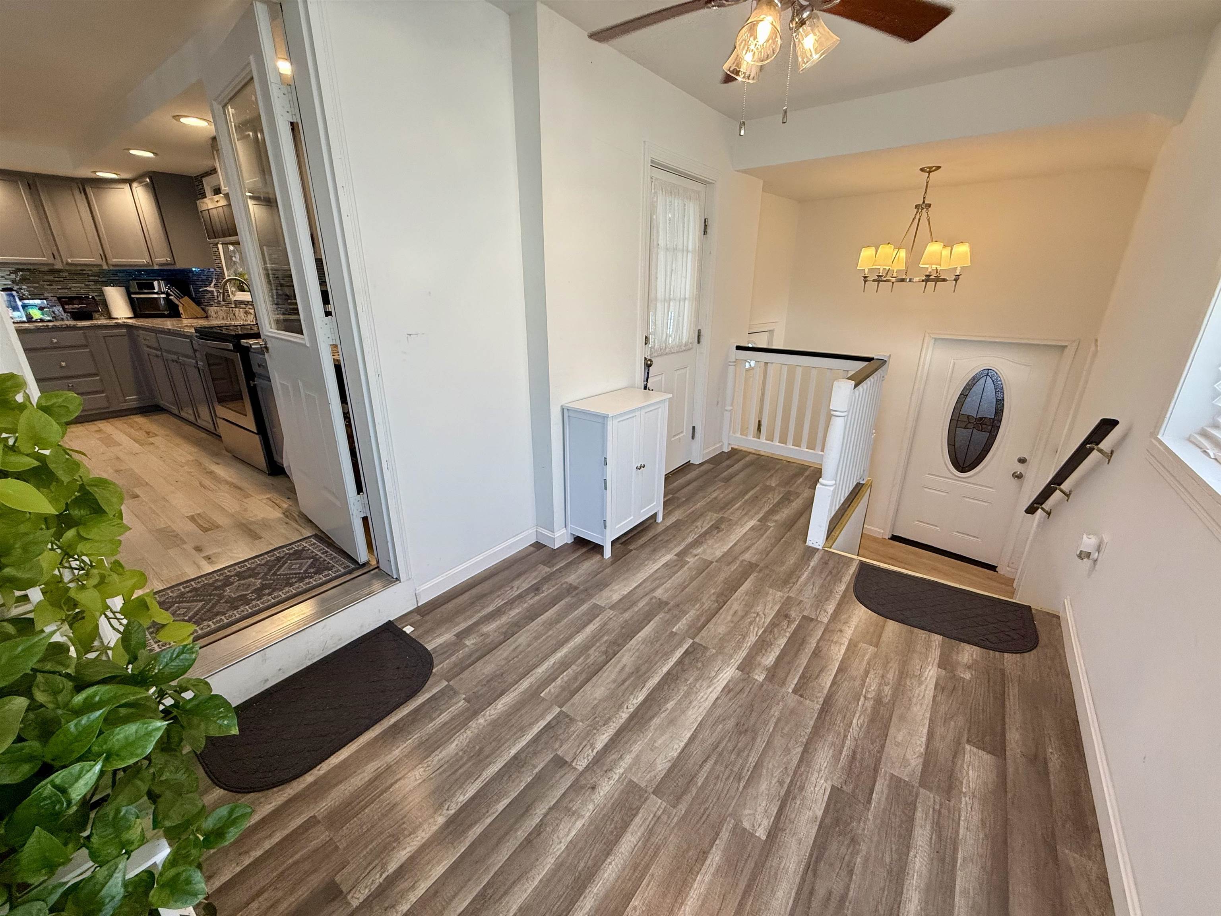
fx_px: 494
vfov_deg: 85.7
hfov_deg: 102.1
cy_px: 458
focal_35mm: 14
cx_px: 610
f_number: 2.2
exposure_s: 1/120
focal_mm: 2.22
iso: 160
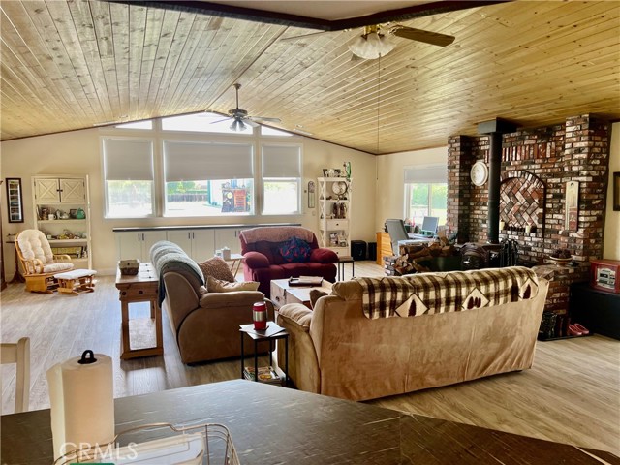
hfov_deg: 67.3
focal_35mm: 26
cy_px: 232
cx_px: 310
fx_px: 466
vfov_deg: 53.1
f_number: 1.5
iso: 64
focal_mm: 5.7
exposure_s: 1/120
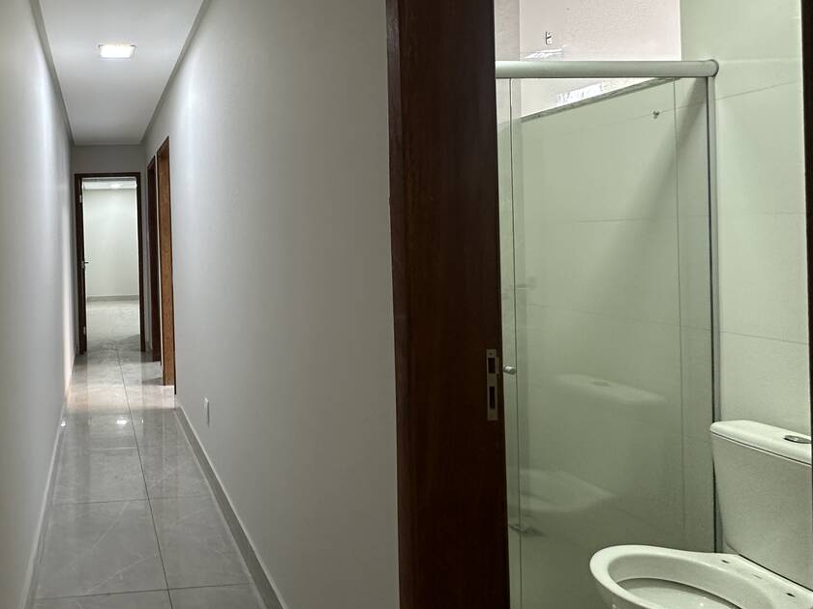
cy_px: 244
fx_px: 564
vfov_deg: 56.4
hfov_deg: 63.9
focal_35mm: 24
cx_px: 138
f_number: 2.2
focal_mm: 2.22
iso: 200
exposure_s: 1/60
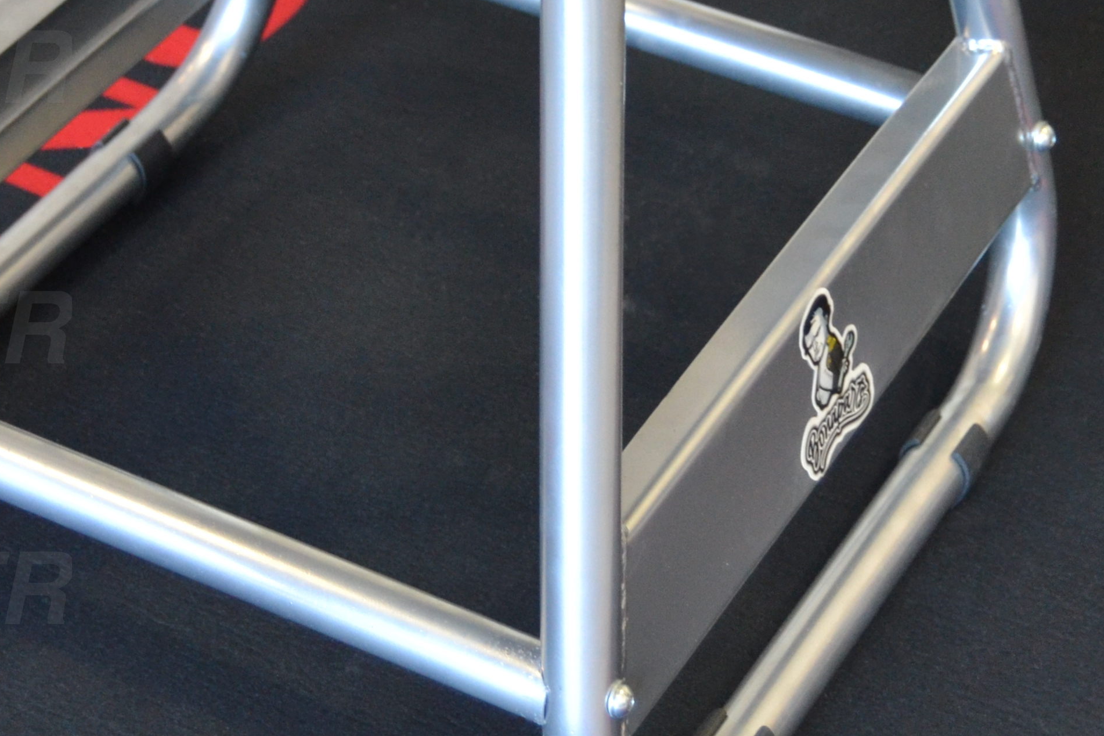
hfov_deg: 18.7
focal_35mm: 109
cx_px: 317
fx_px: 3342
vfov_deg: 12.5
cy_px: 123
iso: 1100
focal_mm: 30
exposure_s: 1/60
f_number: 4.2
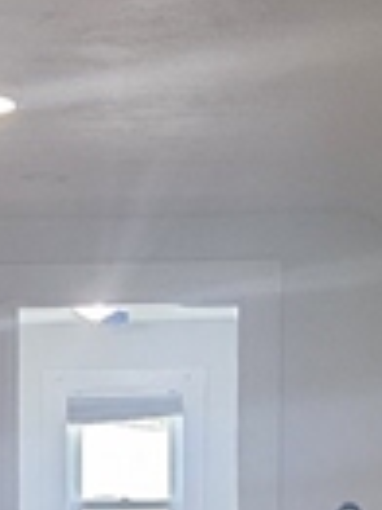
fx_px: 1990
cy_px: 666
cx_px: 55
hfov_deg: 10.9
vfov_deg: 14.0
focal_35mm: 135
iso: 400
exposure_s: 1/120
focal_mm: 6.3
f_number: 1.7
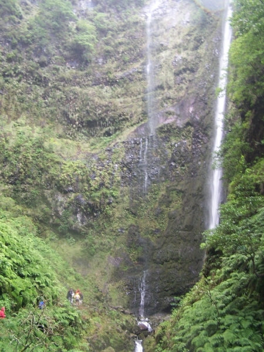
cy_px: 176
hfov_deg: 37.7
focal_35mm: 38
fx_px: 386
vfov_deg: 49.0
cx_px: 132
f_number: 2.8
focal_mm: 6.3
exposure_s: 1/25
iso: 140
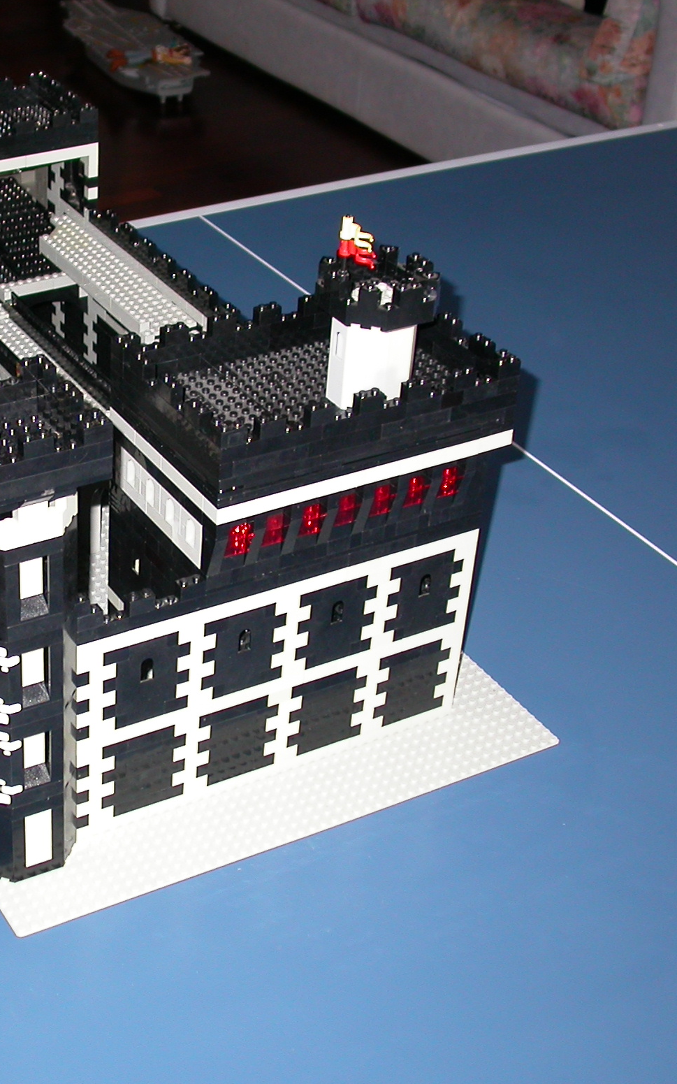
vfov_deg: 34.6
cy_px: 547
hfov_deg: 21.5
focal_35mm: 59
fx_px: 1742
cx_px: 73
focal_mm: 7.85
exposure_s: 1/60
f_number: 2.6
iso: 100
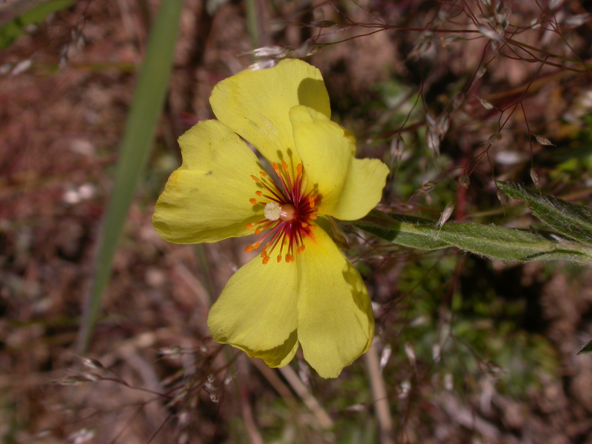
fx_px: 2155
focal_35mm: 126
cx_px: 296
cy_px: 222
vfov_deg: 11.8
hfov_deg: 15.6
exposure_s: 1/622
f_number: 8.1
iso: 100
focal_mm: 26.2
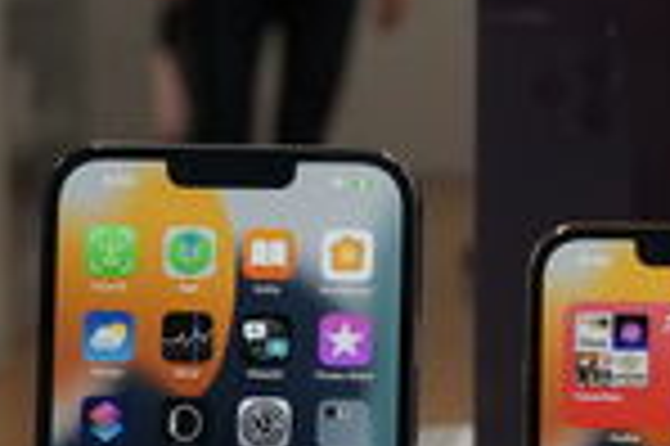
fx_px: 3439
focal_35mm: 185
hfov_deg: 10.8
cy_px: 489
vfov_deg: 7.4
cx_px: 931
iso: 640
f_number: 7.1
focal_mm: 45
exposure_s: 1/160
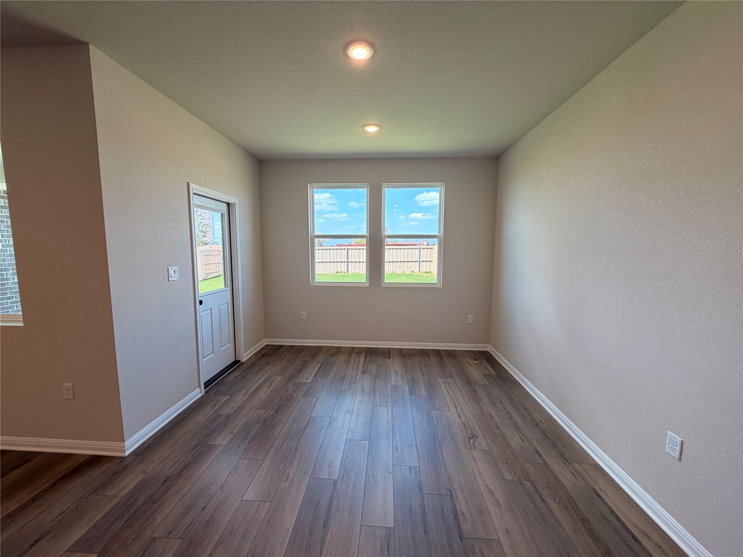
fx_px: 300
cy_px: 278
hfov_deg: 102.1
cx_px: 372
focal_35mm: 14
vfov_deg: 85.7
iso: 100
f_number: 2.2
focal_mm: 2.22
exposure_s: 1/120
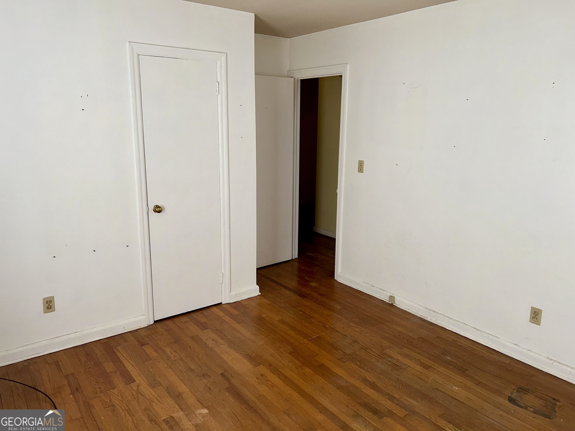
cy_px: 216
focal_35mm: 26
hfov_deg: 67.3
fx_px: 432
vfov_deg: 53.1
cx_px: 288
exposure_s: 1/302
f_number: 1.5
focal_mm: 5.7
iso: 32
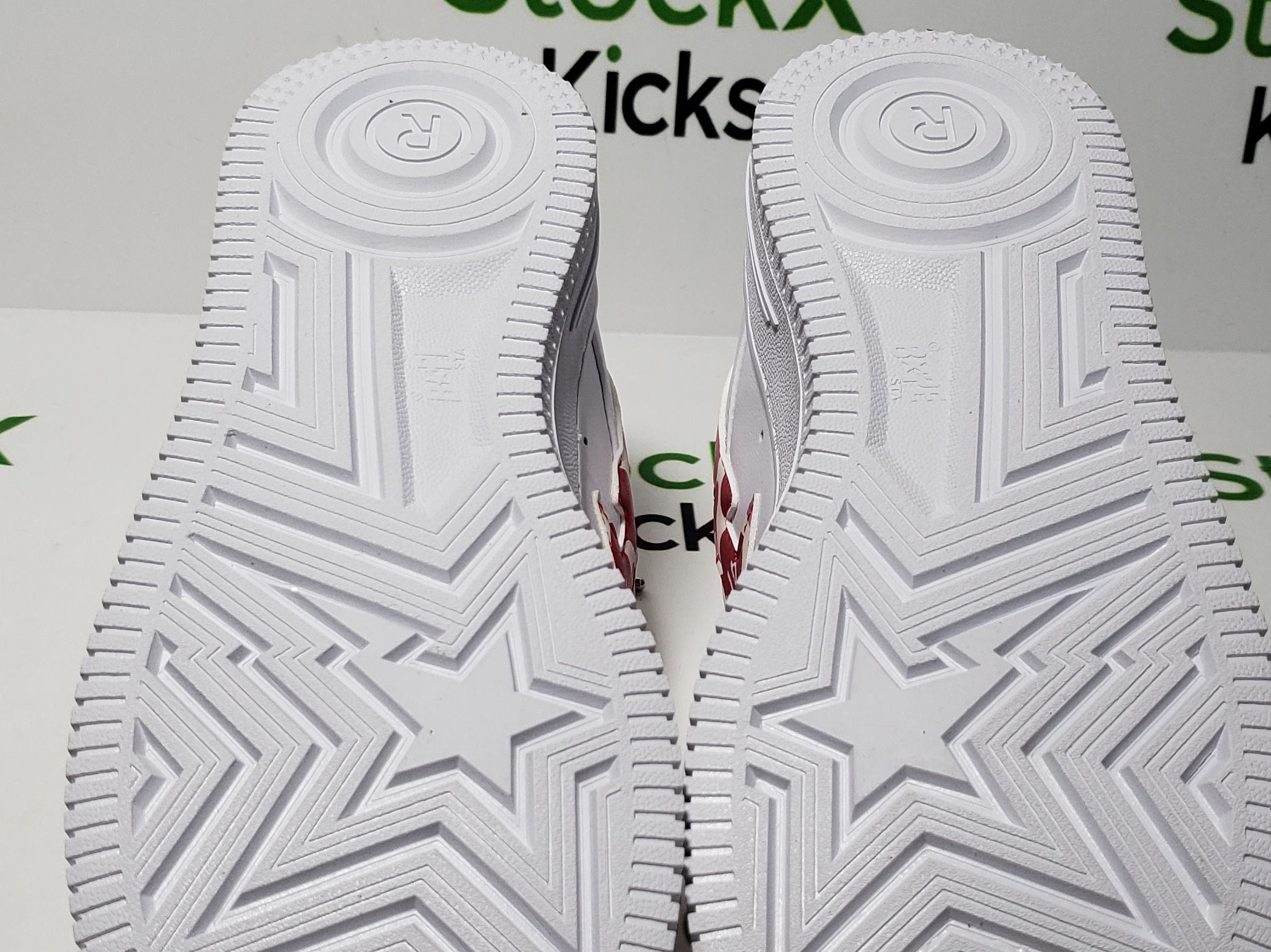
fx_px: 1836
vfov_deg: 29.0
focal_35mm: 50
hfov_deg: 38.2
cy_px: 559
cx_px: 636
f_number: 1.5
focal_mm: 4.3
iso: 50
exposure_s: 1/720
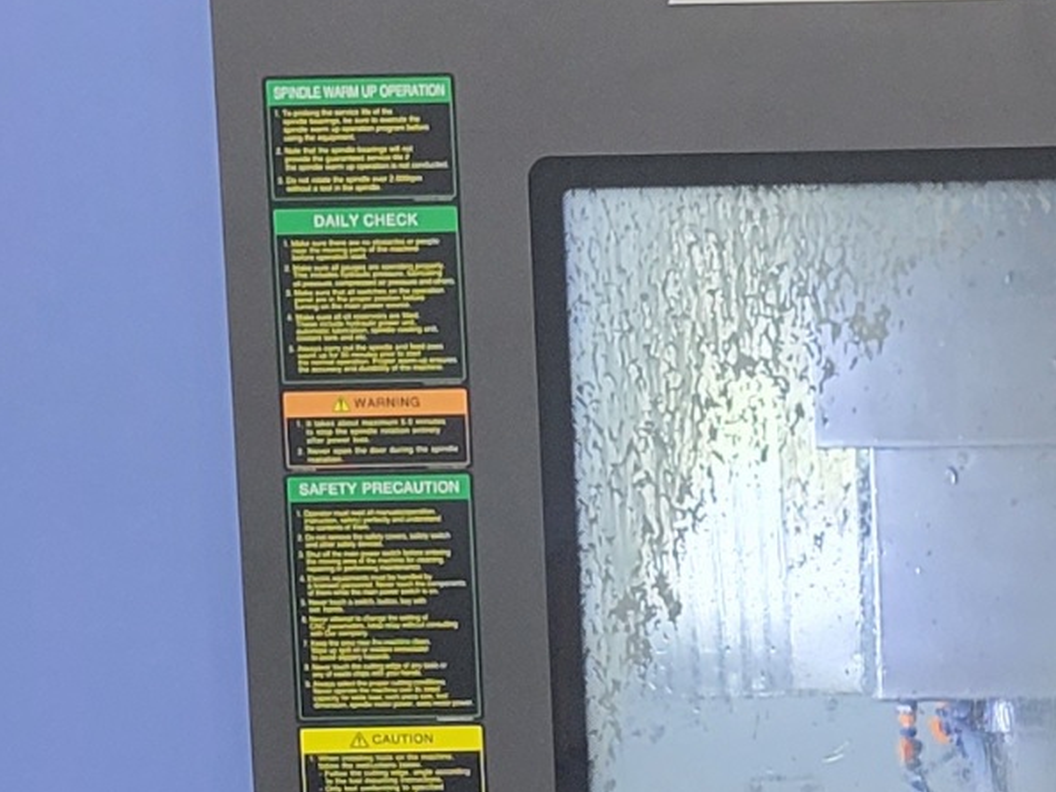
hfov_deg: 13.3
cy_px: 789
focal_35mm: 141
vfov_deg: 10.4
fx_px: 4300
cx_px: 1490
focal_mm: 5.4
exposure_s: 1/120
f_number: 1.8
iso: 250
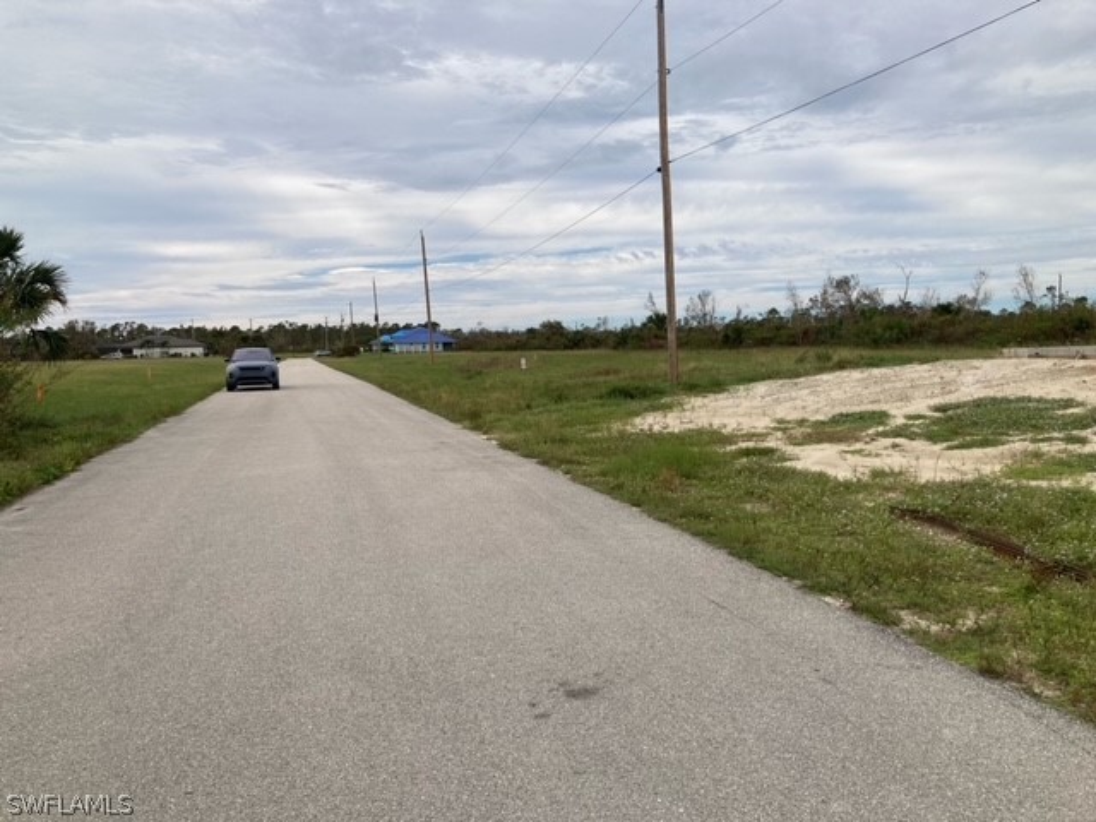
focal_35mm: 28
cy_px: 411
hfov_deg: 63.4
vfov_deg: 49.7
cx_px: 548
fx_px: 887
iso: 20
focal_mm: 3.99
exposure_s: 1/2857
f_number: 1.8
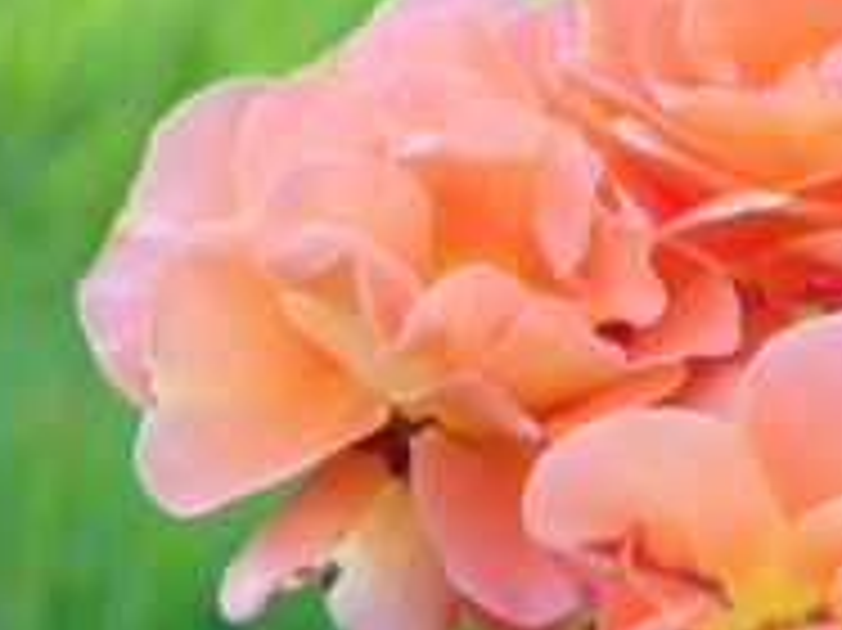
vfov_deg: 0.8
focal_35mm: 1878
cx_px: 842
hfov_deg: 1.1
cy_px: 378
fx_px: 45651
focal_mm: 157.1
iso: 200
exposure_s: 1/160
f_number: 5.9
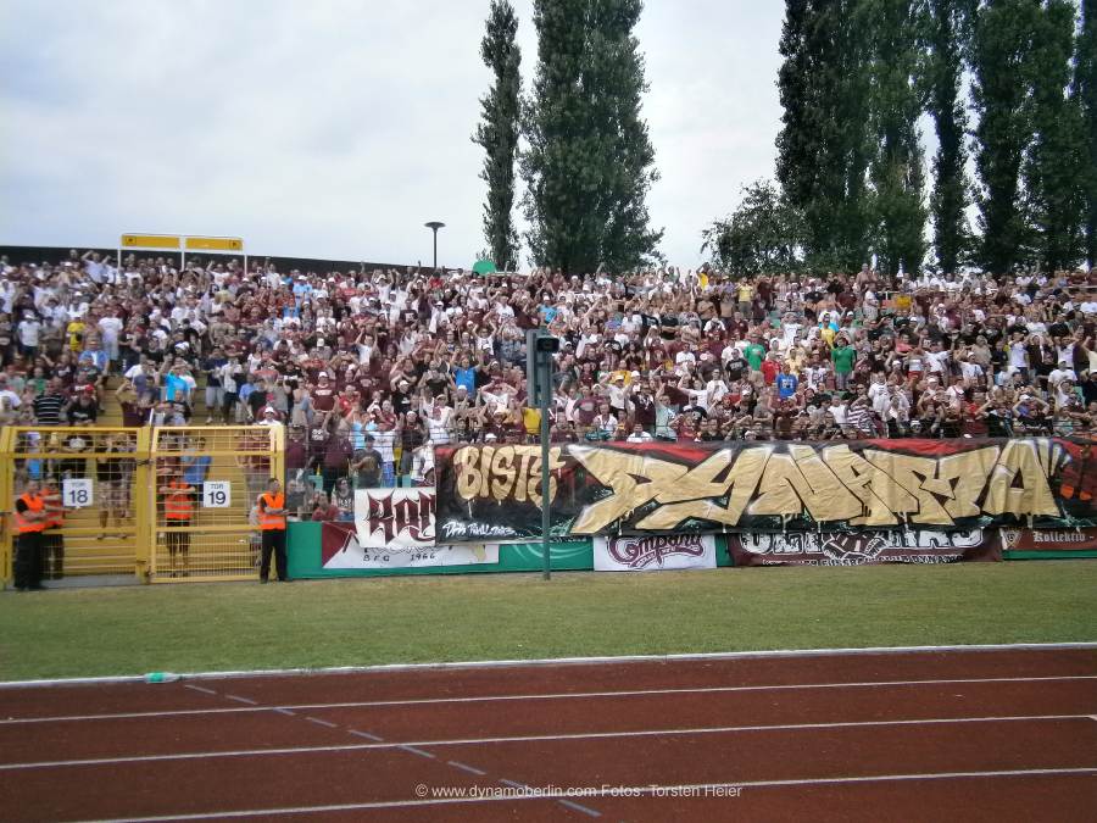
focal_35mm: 36
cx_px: 548
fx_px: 1141
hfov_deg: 51.4
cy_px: 412
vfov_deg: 39.7
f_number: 8.7
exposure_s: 1/80
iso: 80
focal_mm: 6.4
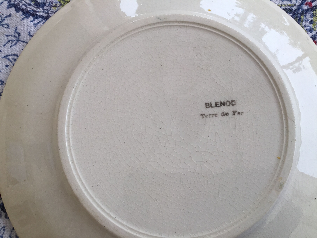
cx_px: 158
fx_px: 284
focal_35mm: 31
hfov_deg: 58.4
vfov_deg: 45.4
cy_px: 119
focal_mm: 3.3
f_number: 2.4
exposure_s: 1/100
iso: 25
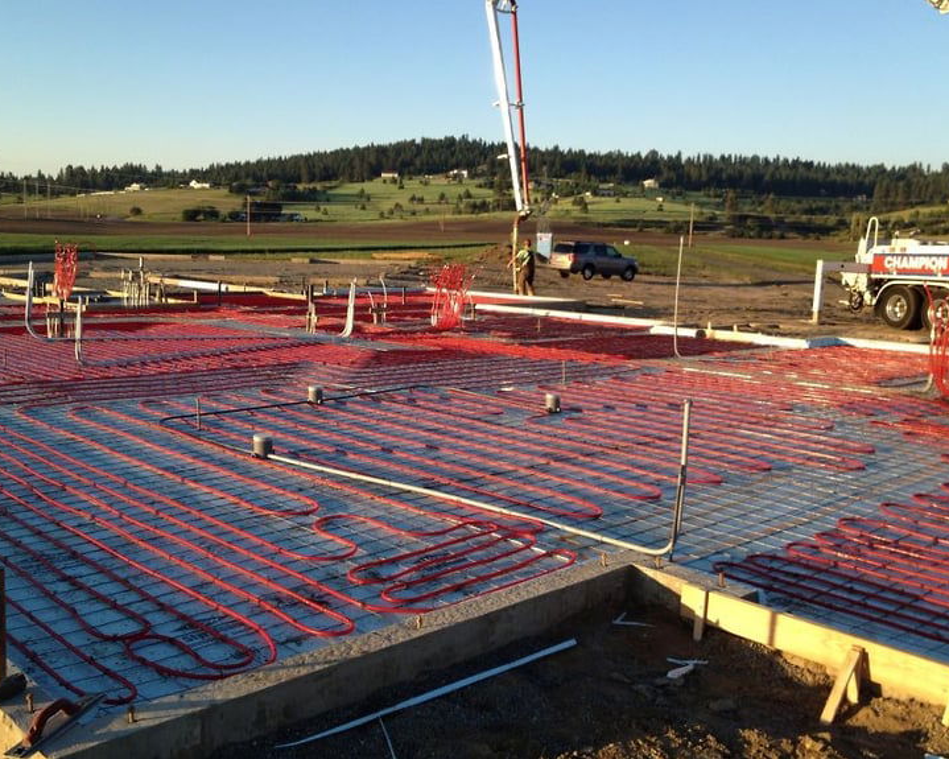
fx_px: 1067
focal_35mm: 38
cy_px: 364
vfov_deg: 39.1
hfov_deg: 47.9
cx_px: 455
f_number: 2.4
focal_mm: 4.28
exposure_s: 1/569
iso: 50
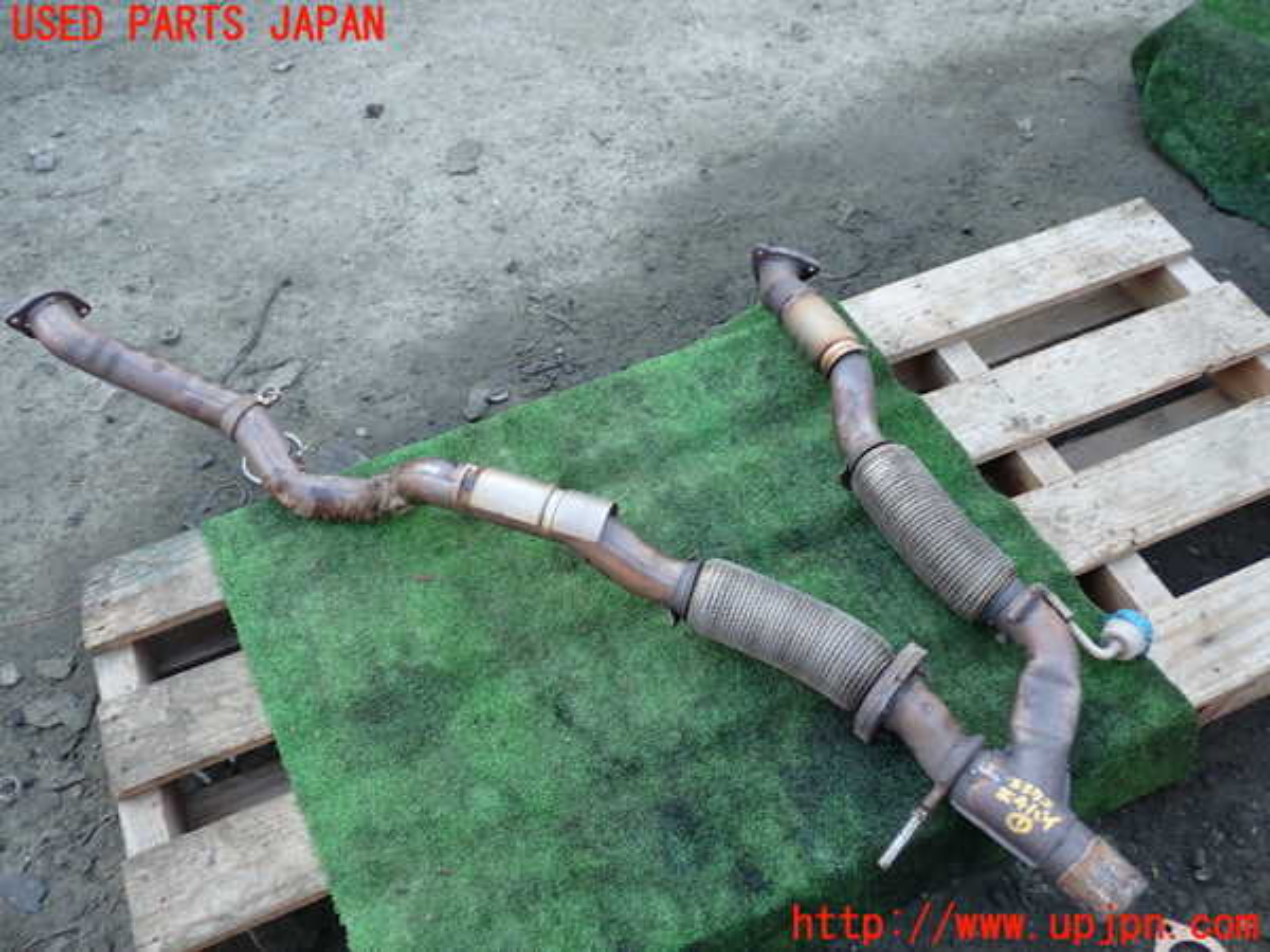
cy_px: 476
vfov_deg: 46.8
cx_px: 635
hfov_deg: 60.0
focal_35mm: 30
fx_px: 1101
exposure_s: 1/60
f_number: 2.3
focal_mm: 5.4
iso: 125
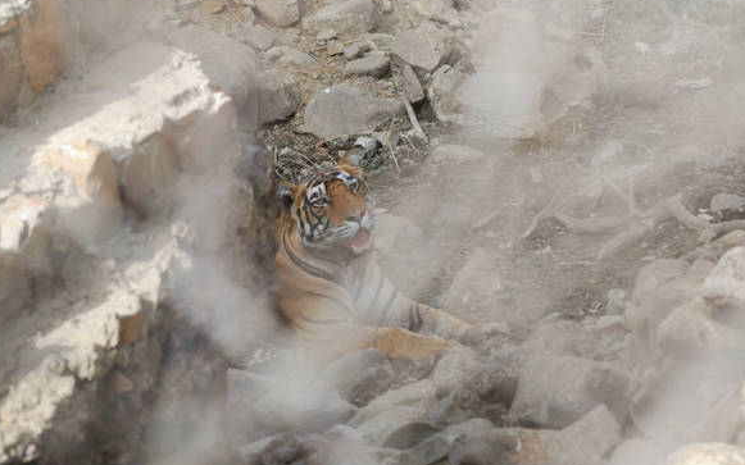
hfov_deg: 2.9
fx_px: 14962
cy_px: 219
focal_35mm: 737
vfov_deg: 1.8
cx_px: 376
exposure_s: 1/400
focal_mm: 400
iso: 500
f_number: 5.6
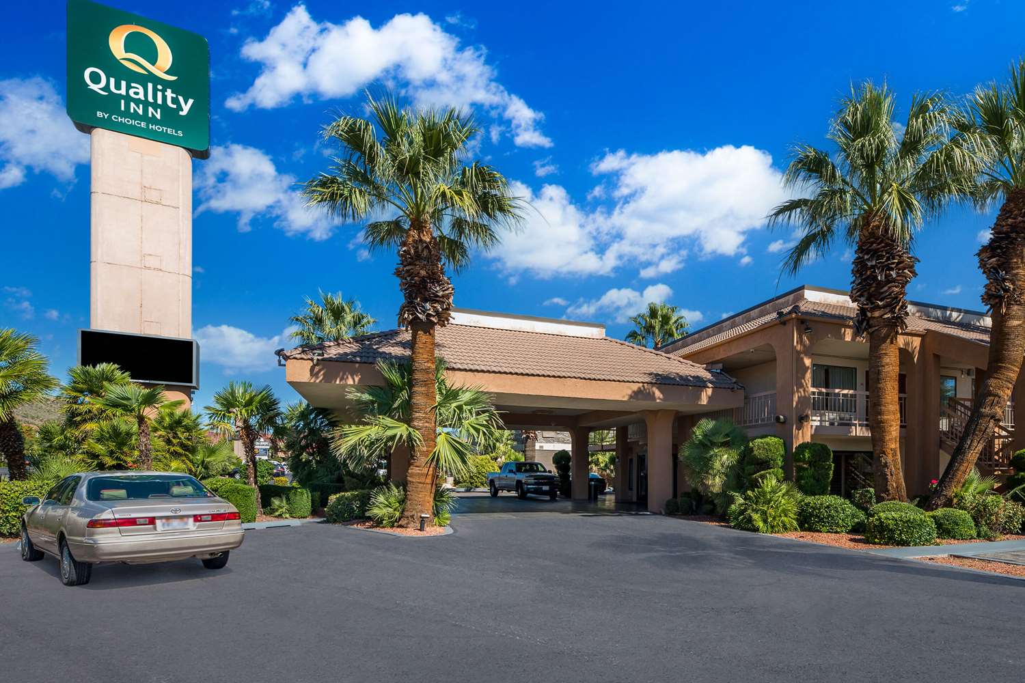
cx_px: 512
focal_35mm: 14
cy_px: 342
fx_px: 399
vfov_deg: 81.2
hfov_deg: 104.3
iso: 100
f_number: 8
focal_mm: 14
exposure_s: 1/125
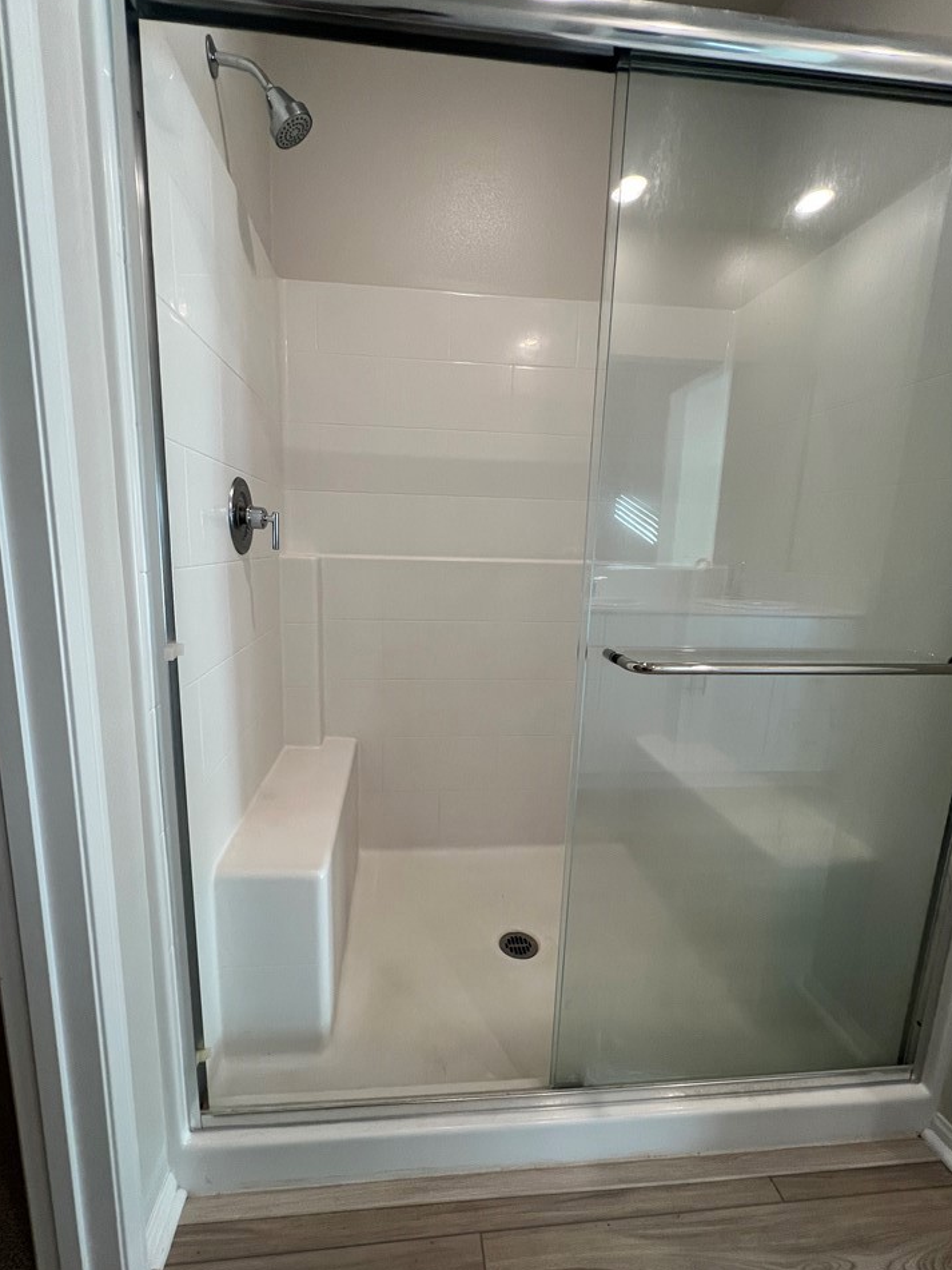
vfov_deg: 102.1
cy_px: 645
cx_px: 458
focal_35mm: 14
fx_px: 513
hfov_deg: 85.6
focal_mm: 1.57
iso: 160
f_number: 1.8
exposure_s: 1/120
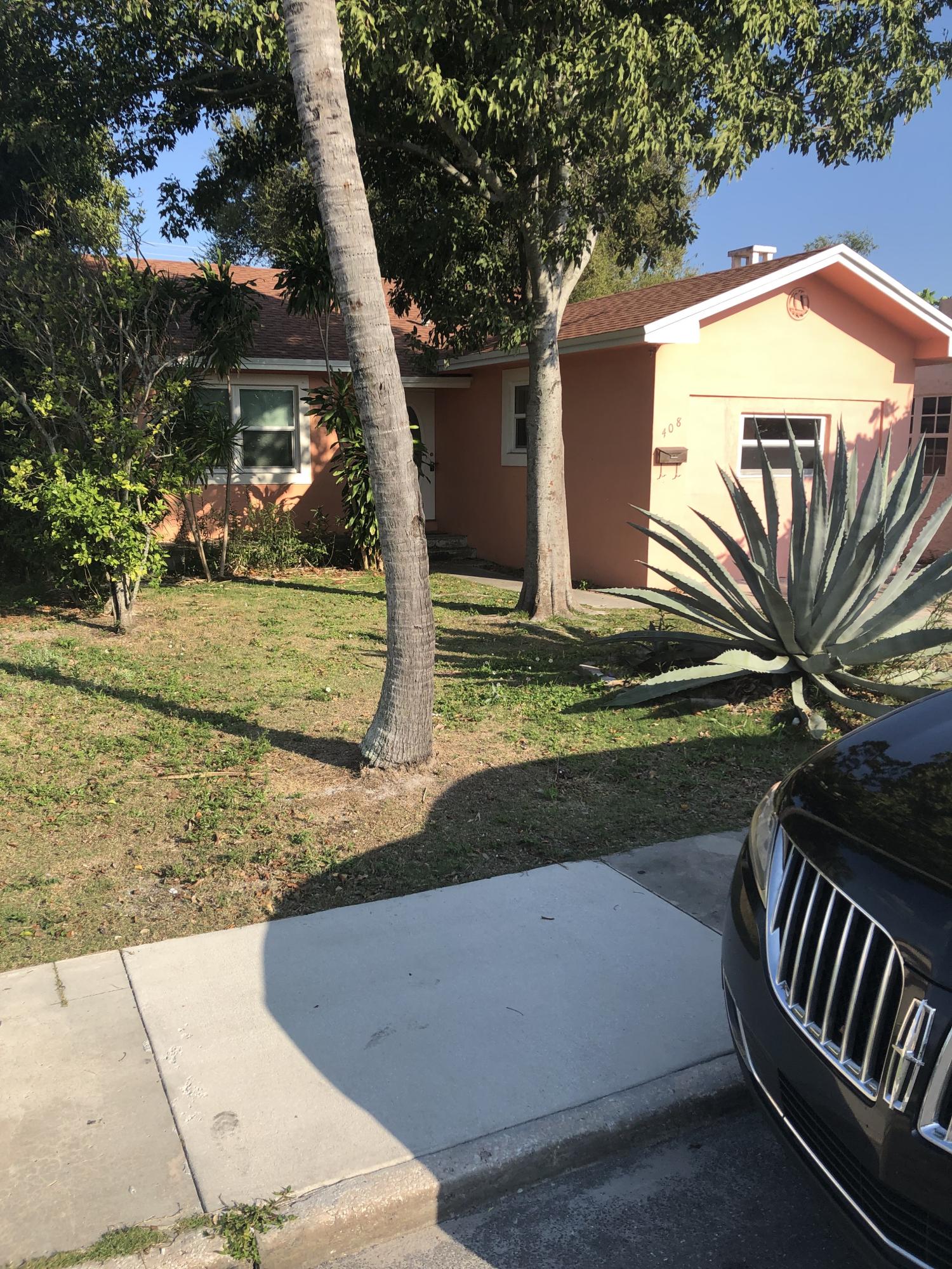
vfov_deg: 63.4
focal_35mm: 28
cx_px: 476
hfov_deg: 49.7
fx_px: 1027
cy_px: 634
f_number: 1.8
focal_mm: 4
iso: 20
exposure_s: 1/1104
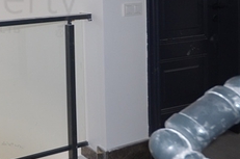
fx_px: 313
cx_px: -46
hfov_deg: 34.1
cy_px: -11
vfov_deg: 26.5
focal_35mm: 47
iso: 400
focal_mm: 10
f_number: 7.1
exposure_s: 1/125
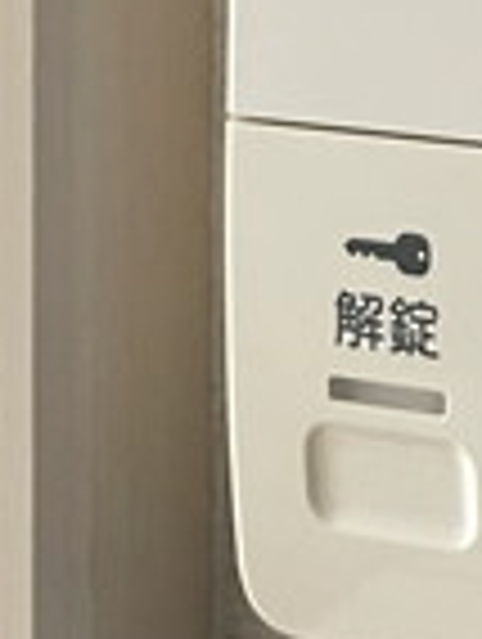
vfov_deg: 12.2
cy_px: -562
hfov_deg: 9.6
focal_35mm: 146
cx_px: 892
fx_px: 2702
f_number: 1.6
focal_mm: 4.2
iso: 200
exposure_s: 1/60
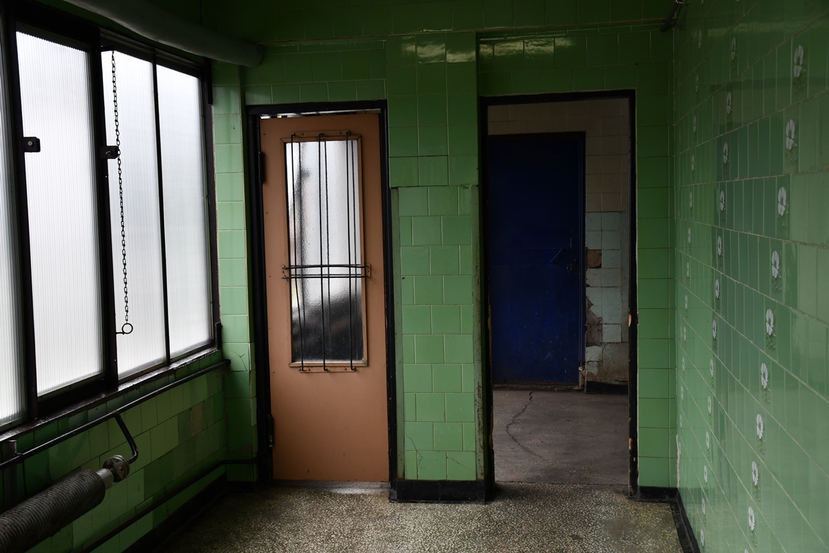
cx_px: 414
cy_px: 276
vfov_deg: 33.4
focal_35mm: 40
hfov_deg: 48.5
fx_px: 921
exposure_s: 1/250
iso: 400
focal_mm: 27
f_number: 4.5
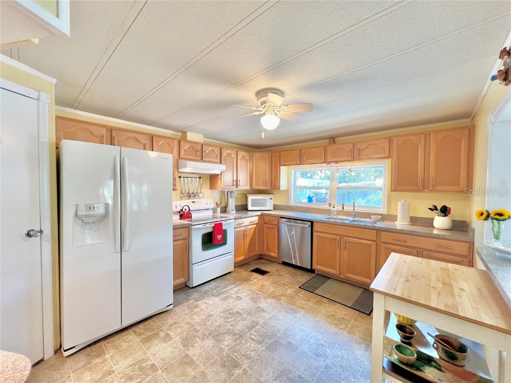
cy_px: 192
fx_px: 192
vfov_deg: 89.9
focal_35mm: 13
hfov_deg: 106.2
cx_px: 256
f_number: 1.8
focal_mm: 1.57
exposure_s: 1/120
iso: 125
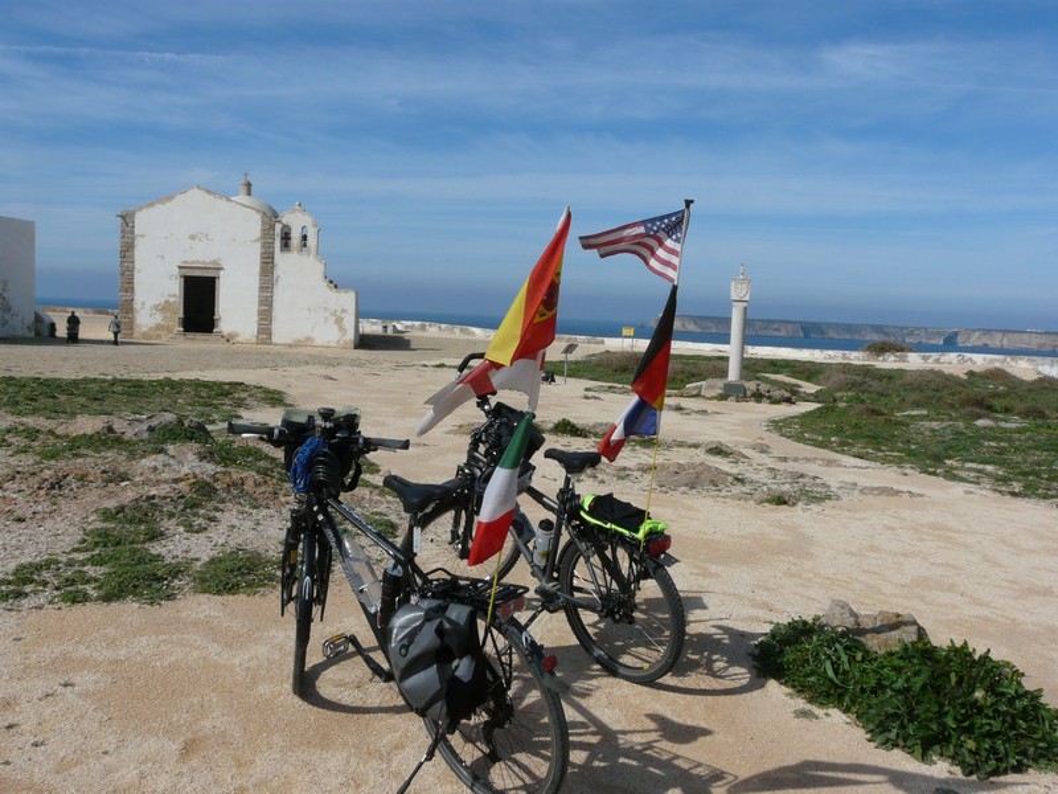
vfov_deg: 40.7
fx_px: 1070
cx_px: 529
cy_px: 397
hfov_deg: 52.6
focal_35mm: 35
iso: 100
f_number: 8
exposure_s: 1/500
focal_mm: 5.8
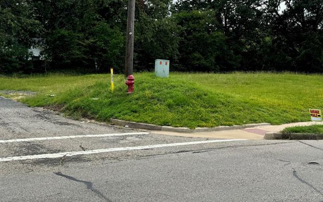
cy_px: 54
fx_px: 370
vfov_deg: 30.1
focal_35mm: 42
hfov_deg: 45.2
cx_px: 250
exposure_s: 1/4310
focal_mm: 6.76
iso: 80
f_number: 1.78
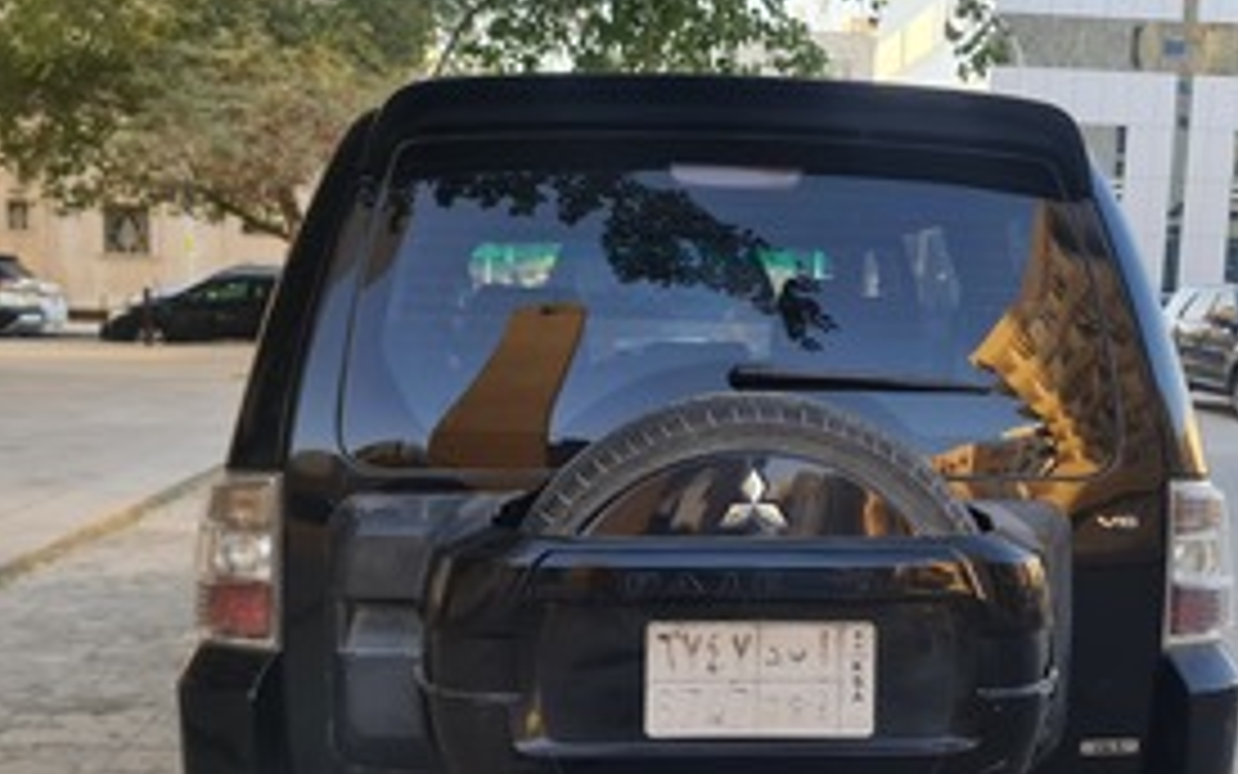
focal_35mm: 44
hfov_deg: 45.0
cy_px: 443
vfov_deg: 29.2
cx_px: 736
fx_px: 1485
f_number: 1.8
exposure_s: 1/100
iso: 50
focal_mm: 7
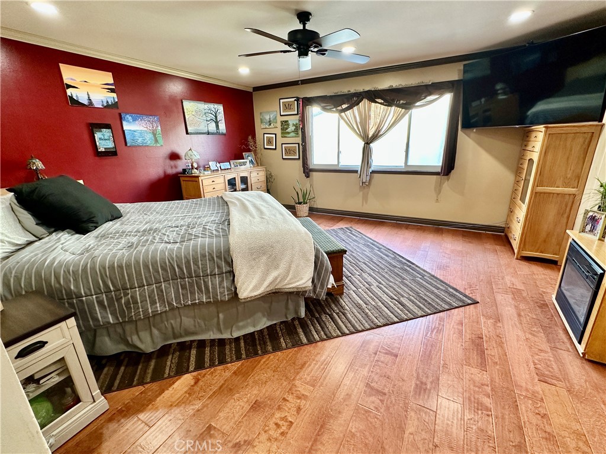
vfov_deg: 85.6
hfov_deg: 102.1
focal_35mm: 14
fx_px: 245
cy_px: 227
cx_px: 303
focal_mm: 2.22
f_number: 2.2
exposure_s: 1/60
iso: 160
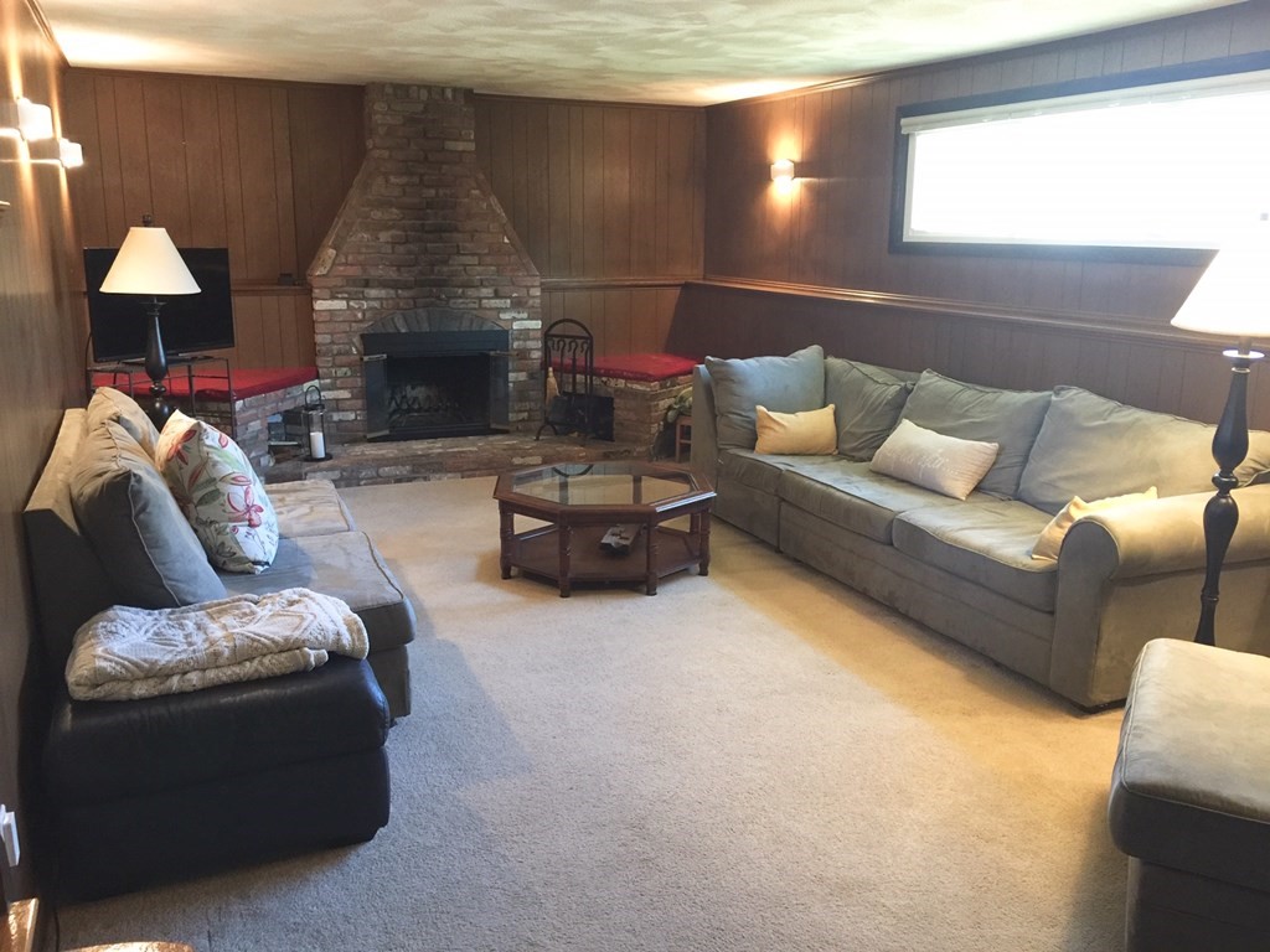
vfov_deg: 48.2
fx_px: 1064
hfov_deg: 61.7
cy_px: 476
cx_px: 635
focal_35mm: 29
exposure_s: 1/10
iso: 100
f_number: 2.2
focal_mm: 4.15
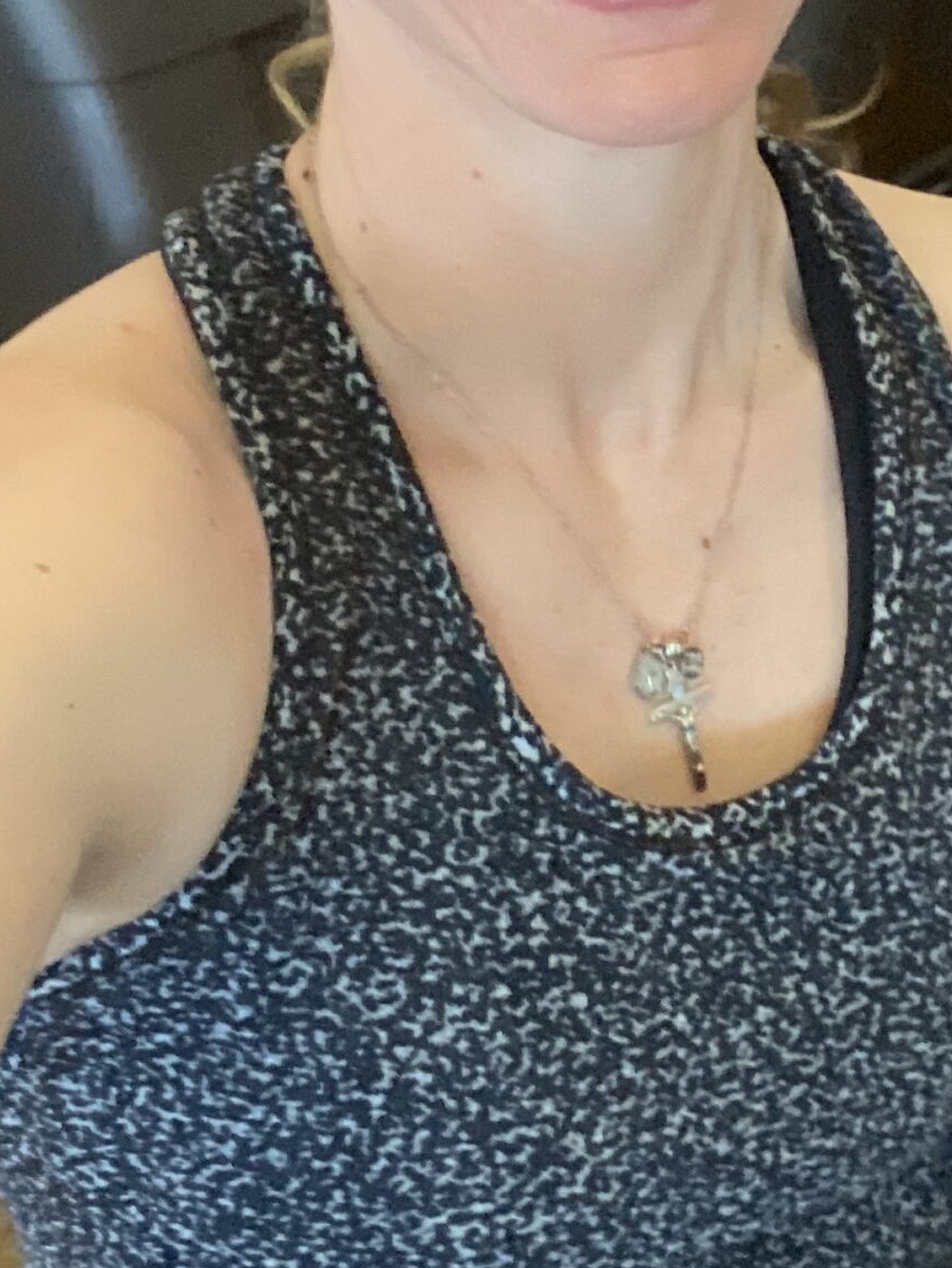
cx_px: 758
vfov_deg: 28.3
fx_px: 2456
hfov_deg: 21.7
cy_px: 248
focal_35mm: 67
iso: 250
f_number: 2.2
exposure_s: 1/60
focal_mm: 2.71
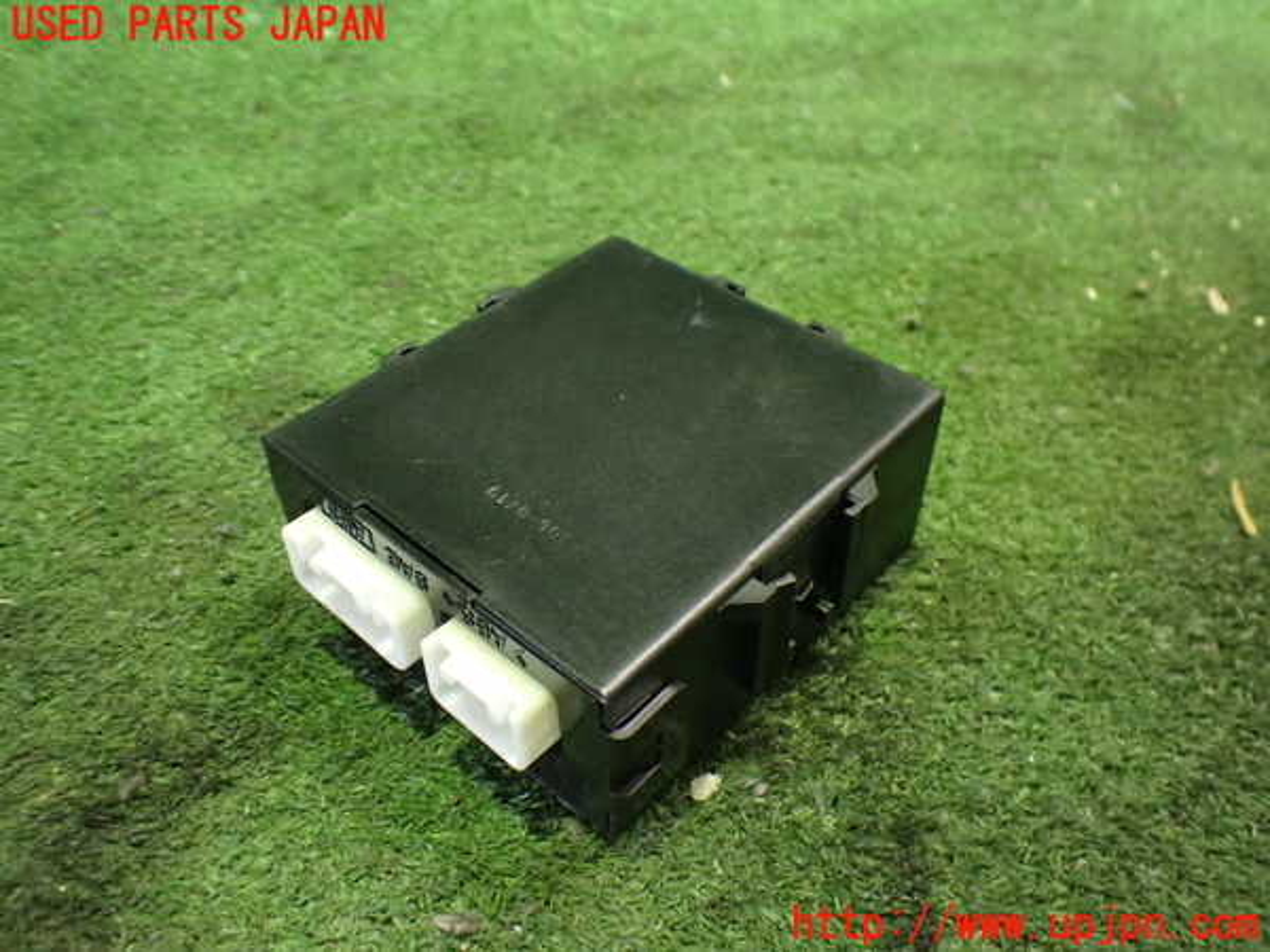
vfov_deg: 46.8
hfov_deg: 60.0
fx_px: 1101
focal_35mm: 30
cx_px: 635
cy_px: 476
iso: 1000
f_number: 2.3
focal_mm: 5.4
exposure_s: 1/30
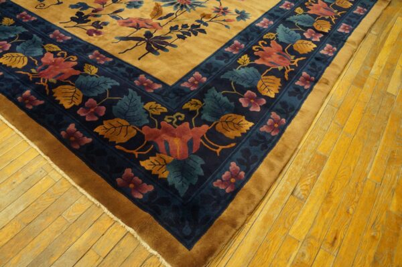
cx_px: 201
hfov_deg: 67.4
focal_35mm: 27
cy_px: 134
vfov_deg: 47.9
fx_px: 301
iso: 3200
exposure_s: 1/125
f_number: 3.5
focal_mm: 18
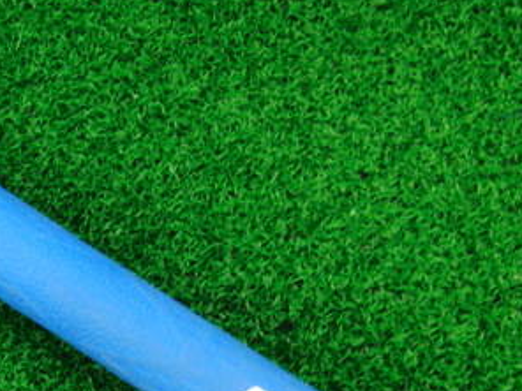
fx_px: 1206
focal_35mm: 80
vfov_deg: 18.4
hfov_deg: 23.3
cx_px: -7
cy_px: 259
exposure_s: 1/40
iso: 400
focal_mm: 6.42
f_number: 3.6
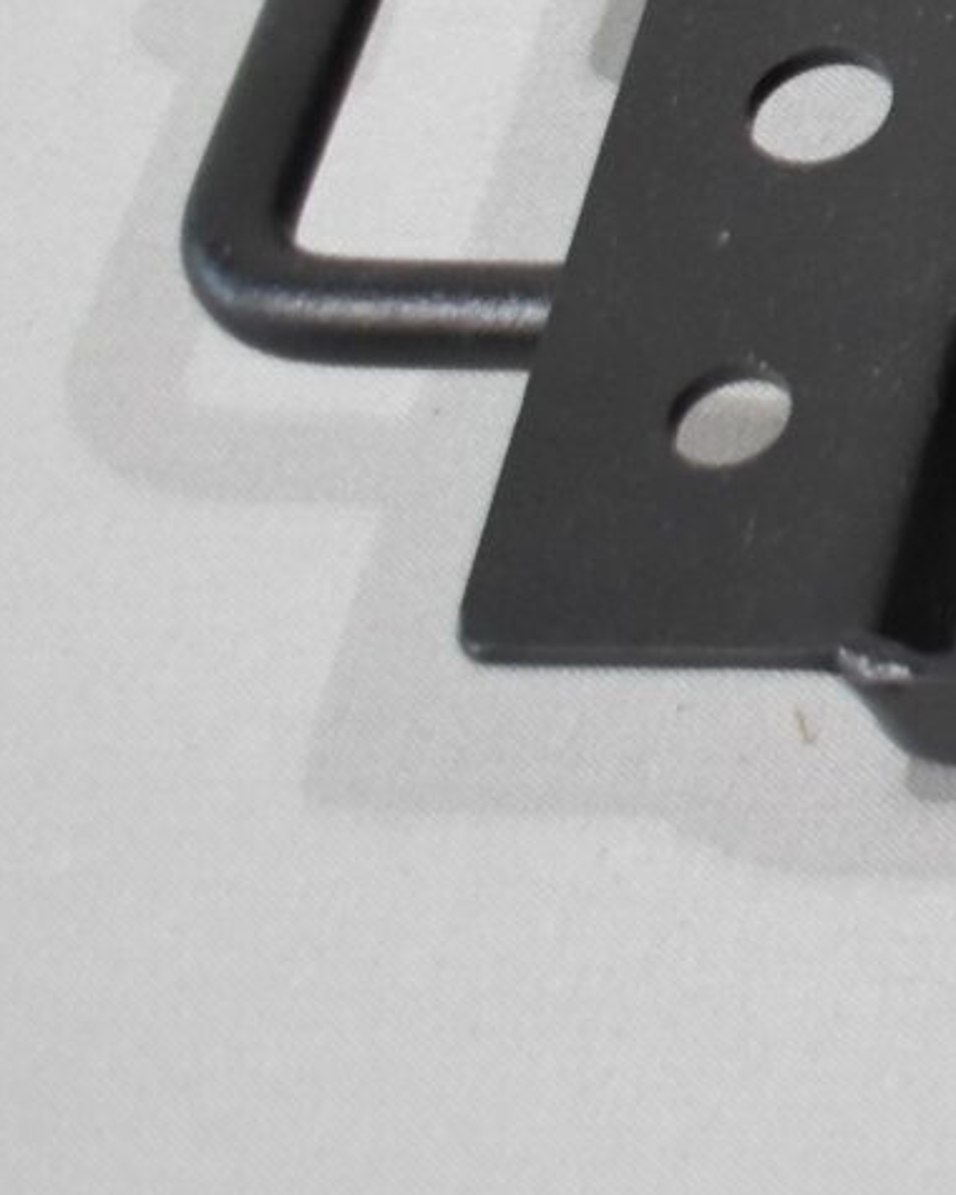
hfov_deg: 7.4
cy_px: -535
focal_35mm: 182
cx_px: 2971
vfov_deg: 10.3
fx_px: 6437
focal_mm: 24
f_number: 4
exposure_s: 1/125
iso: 900
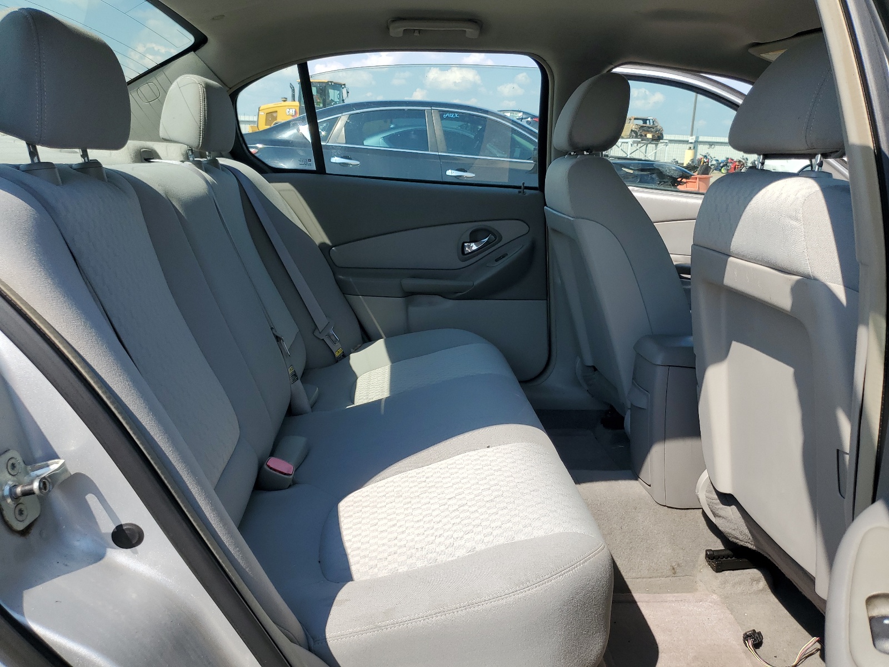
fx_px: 668
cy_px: 334
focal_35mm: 26
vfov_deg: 53.1
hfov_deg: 67.3
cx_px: 444
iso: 50
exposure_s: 1/2000
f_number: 1.5
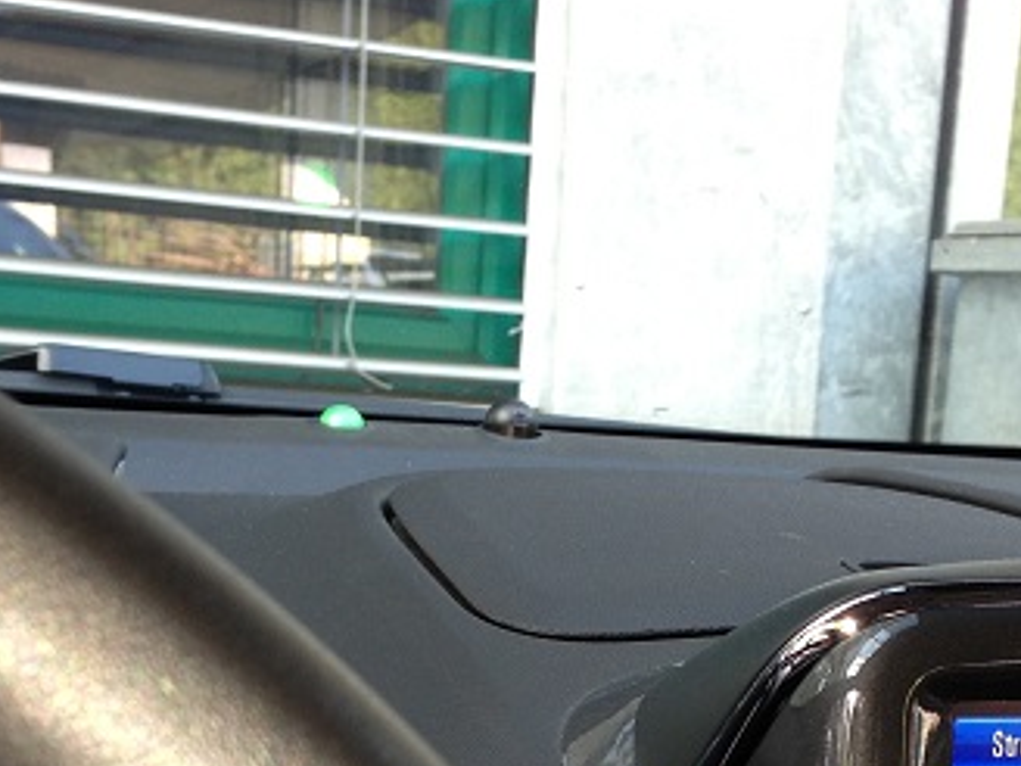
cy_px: 912
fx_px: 2419
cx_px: 610
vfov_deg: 17.2
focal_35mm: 82
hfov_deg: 23.8
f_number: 2.4
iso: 50
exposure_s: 1/27
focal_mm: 4.13
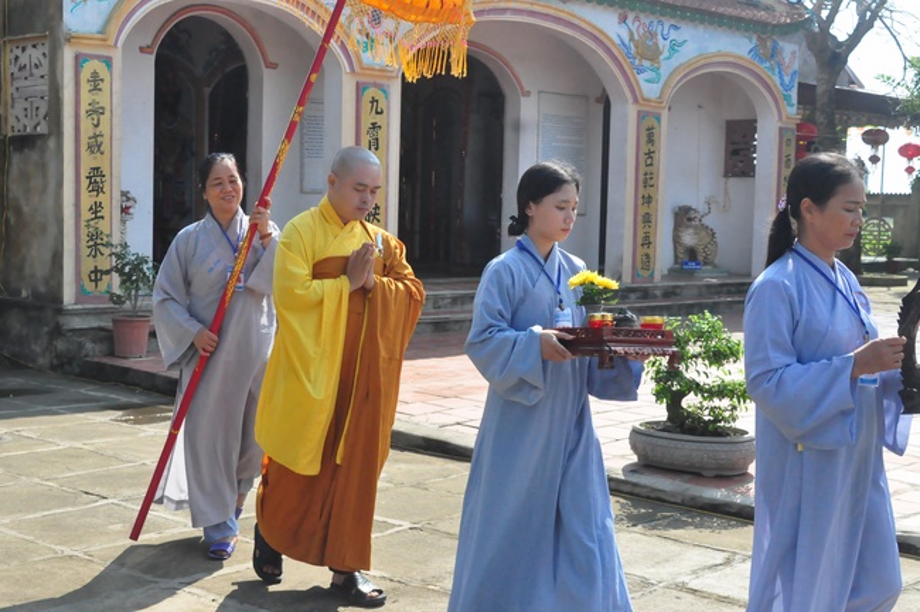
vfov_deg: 25.0
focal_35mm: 54
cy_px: 306
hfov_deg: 36.9
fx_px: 1379
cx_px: 460
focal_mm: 36
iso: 3200
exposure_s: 1/4000
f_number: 8
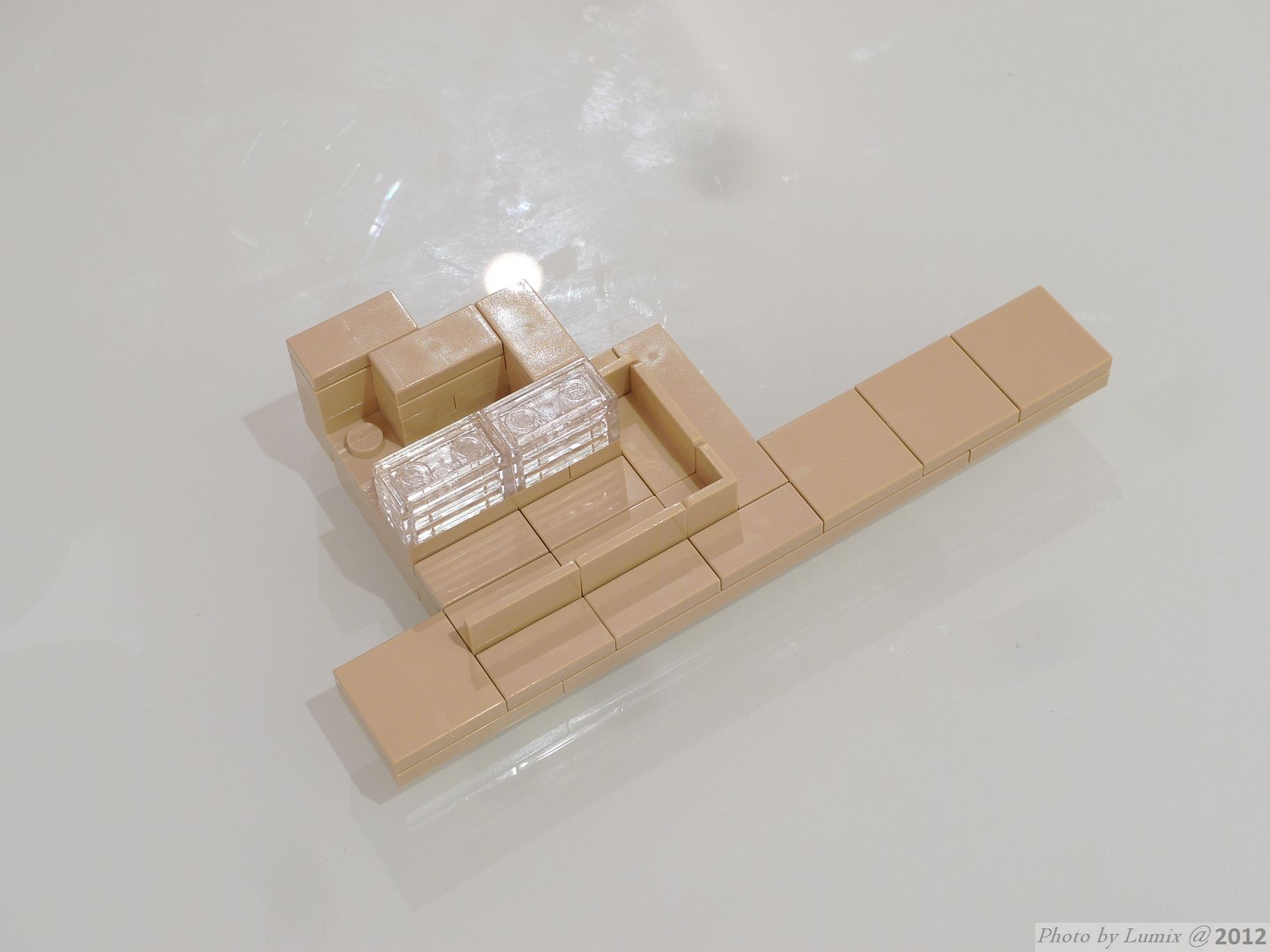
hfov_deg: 33.8
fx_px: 2091
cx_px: 635
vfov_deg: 25.7
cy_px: 476
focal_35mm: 57
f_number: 4.5
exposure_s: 1/2
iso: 80
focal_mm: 12.1
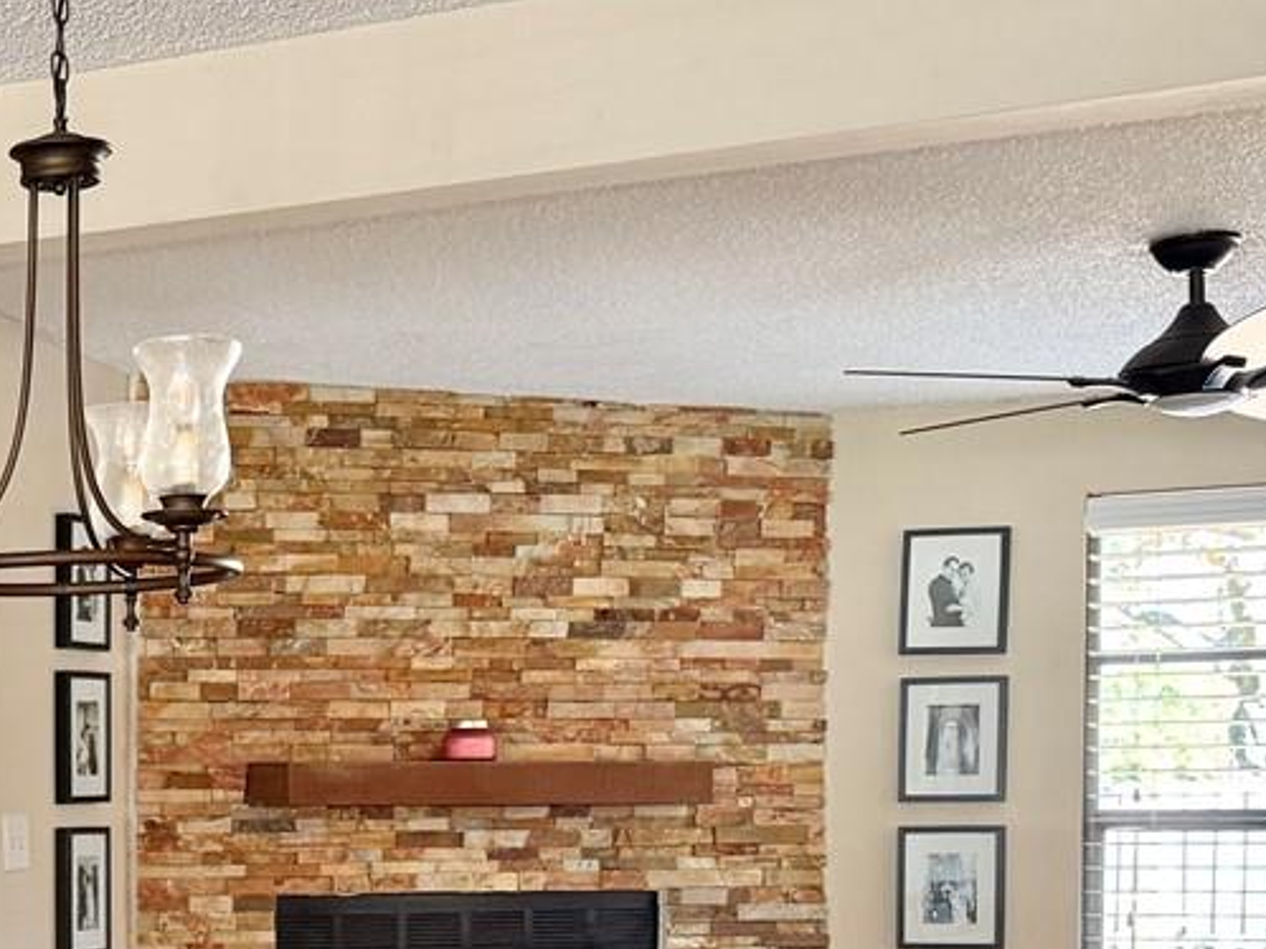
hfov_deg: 23.0
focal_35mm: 77
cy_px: 952
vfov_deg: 18.6
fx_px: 2815
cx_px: -299
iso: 250
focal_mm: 6.76
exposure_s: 1/60
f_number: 1.78
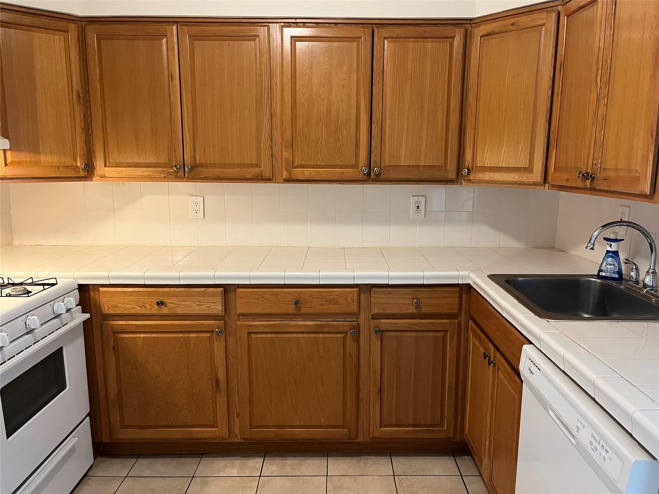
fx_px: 495
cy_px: 247
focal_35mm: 26
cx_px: 330
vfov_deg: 53.1
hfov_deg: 67.3
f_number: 1.6
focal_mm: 5.1
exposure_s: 1/60
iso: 320
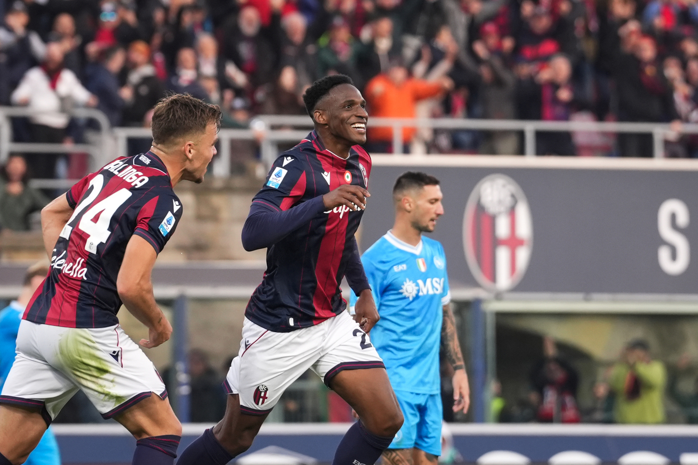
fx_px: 3819
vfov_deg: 7.0
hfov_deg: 10.4
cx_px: 349
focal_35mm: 197
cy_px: 232
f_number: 3.5
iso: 1250
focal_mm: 197
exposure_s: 1/1600
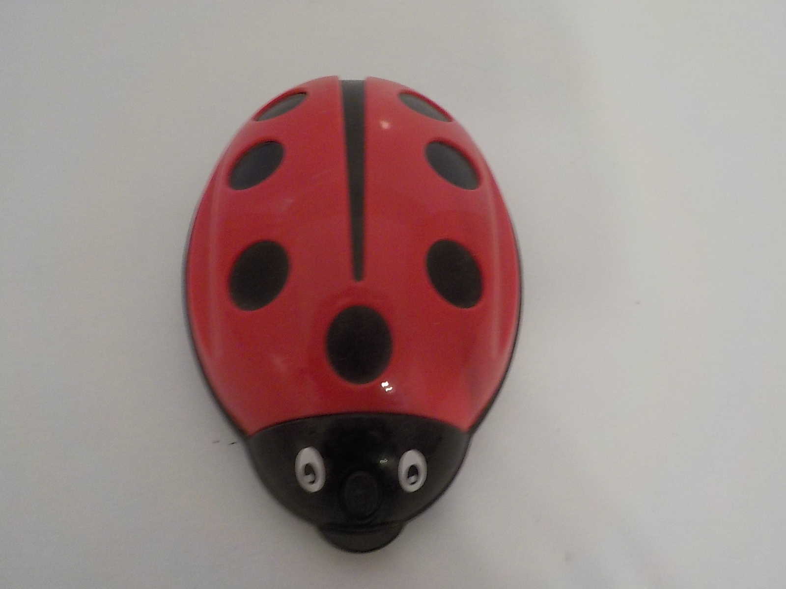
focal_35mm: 30
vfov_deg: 46.8
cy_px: 294
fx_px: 681
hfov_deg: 60.0
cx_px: 393
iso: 400
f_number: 3.3
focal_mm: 4.1
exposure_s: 1/8
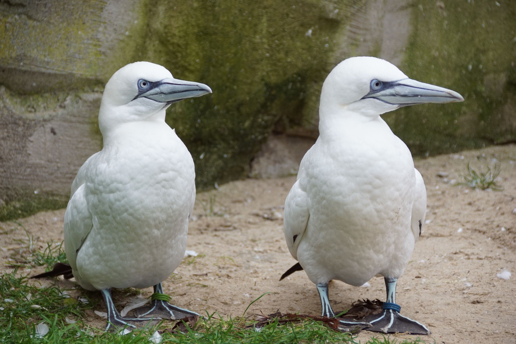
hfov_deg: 9.8
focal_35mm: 210
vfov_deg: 6.5
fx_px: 3010
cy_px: 172
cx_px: 258
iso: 400
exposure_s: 1/80
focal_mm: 140
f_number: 6.3
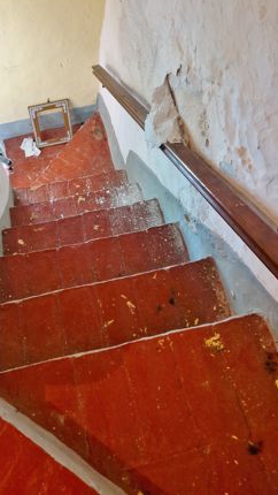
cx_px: 91
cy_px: 190
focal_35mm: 31
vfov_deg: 61.9
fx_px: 406
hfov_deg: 37.4
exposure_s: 1/33
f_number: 1.8
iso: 500
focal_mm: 5.4
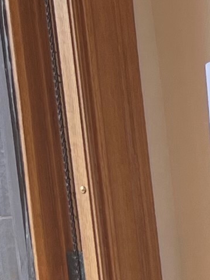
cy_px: 522
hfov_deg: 6.2
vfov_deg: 8.7
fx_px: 1763
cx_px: 676
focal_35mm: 218
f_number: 1.5
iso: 32
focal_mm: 5.7
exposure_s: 1/120
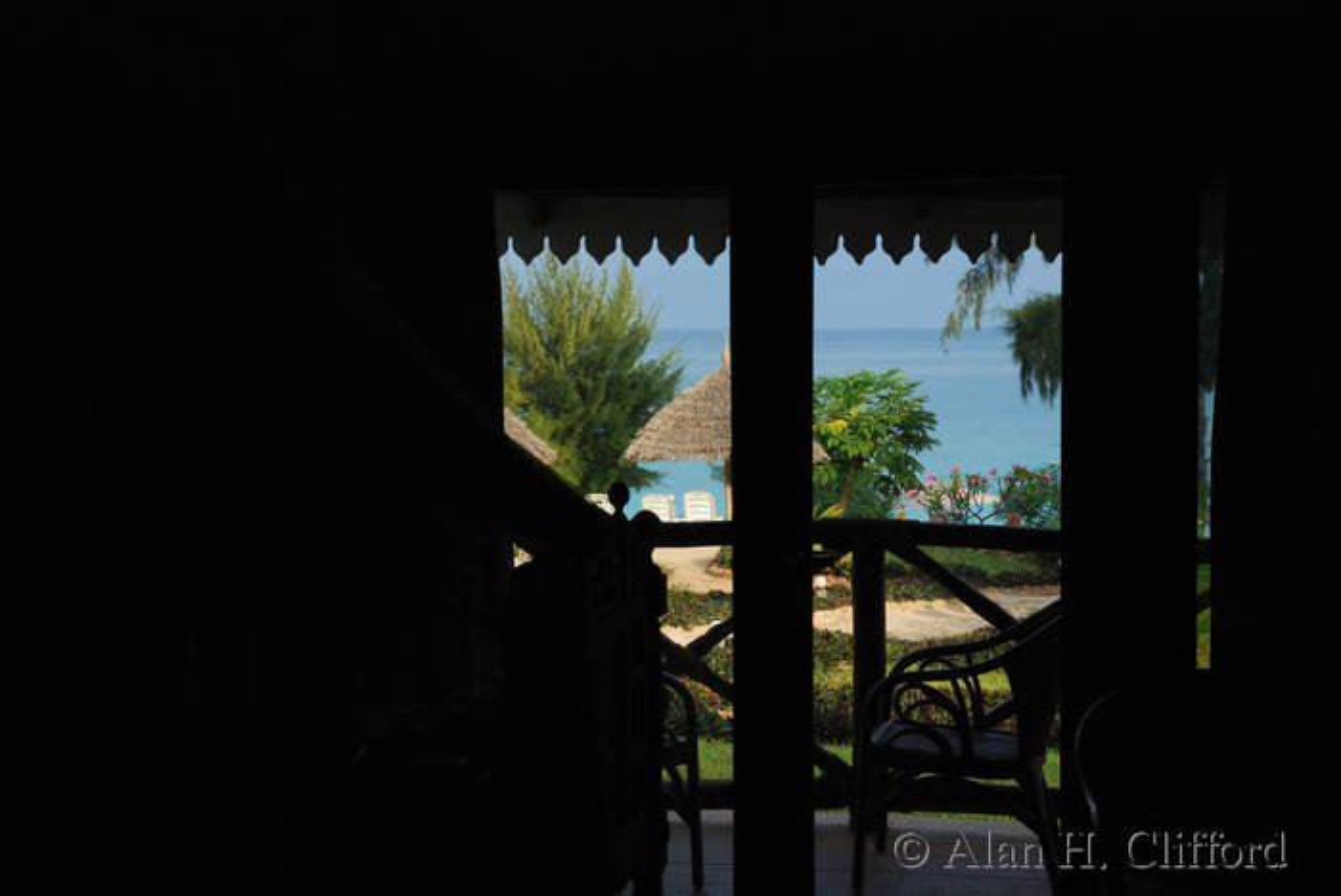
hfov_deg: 31.9
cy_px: 448
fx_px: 2349
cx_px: 670
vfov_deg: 21.6
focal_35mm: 63
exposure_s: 1/400
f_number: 11
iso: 800
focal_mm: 42
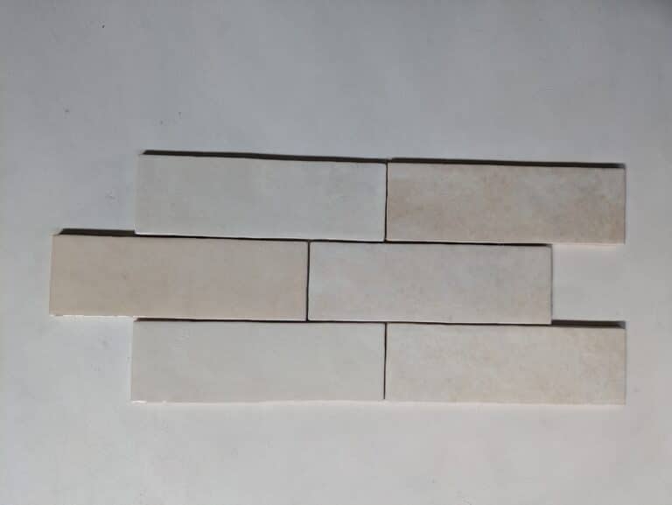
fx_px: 486
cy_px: 252
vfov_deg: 54.9
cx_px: 336
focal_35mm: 25
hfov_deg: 69.4
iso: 57
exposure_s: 1/172
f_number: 1.89
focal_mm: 5.43
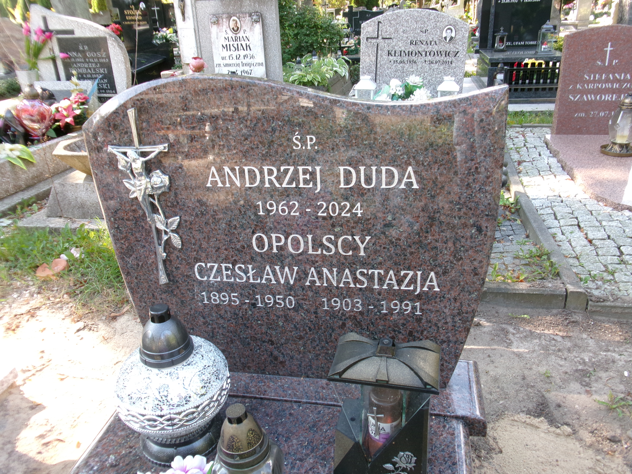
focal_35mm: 28
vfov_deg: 49.7
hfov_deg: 63.4
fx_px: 511
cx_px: 316
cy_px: 237
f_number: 3.9
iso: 100
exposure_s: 1/42
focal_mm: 5.1
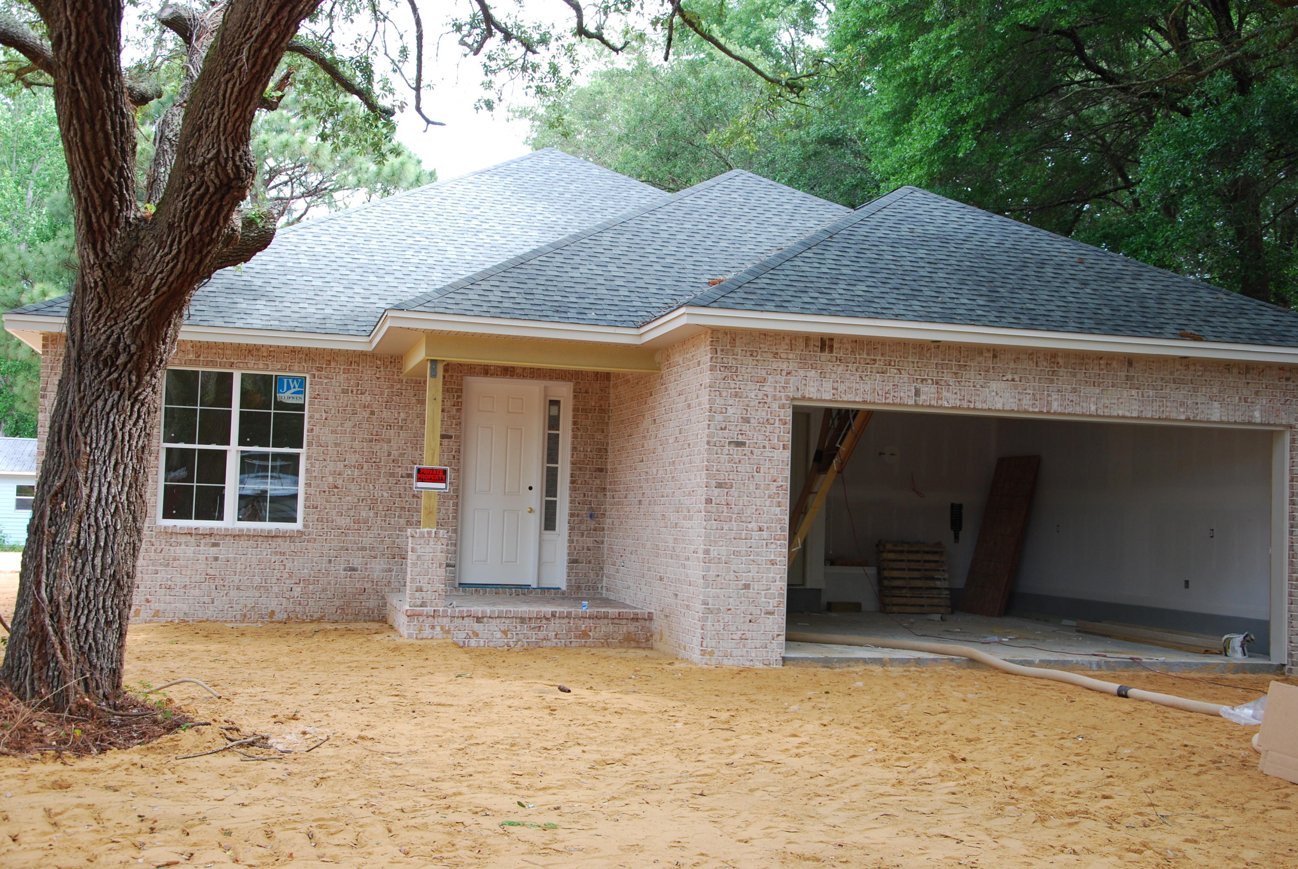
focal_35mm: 42
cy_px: 434
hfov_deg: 46.3
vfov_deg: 32.0
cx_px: 649
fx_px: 1516
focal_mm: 28
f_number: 5
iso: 200
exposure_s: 1/100
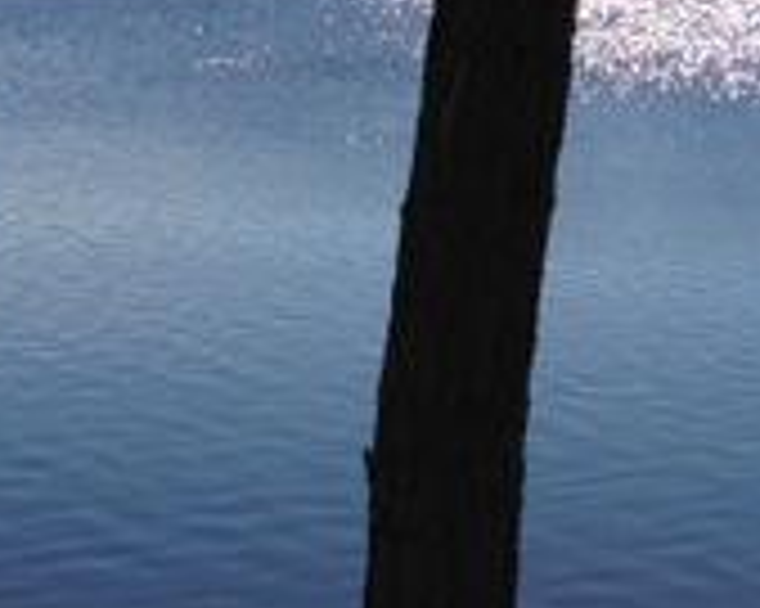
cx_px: 310
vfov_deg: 12.5
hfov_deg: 15.8
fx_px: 2743
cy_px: 9
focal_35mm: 122
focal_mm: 4.12
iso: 50
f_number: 2.4
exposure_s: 1/3876
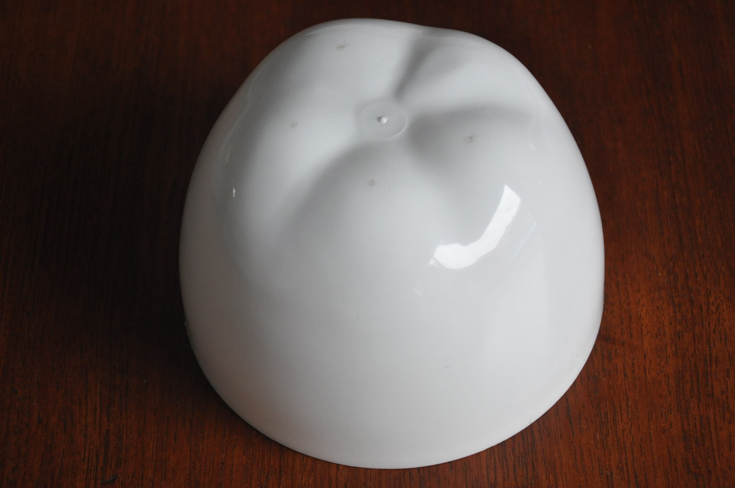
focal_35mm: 78
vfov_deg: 17.4
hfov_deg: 26.0
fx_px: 1591
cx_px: 368
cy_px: 244
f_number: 5
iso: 800
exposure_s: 1/50
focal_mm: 52
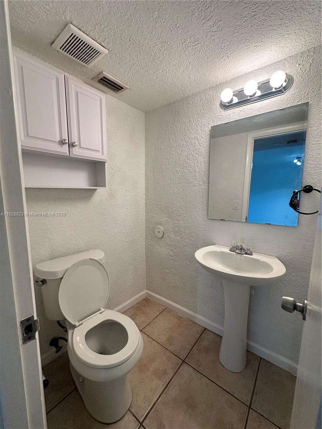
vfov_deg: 102.1
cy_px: 214
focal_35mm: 14
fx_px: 174
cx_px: 161
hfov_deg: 85.7
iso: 160
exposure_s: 1/120
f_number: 2.2
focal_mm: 2.22
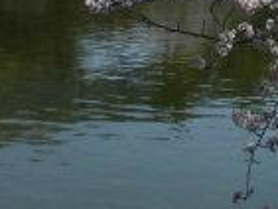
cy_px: -185
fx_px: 948
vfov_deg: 11.5
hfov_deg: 16.1
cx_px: 325
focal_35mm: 118
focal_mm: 4.6
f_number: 3.5
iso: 100
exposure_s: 1/800
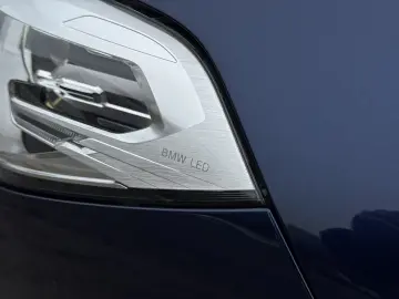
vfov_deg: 30.3
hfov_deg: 39.7
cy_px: 150
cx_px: 200
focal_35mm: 48
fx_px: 553
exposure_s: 1/495
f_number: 1.78
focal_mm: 6.76
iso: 100
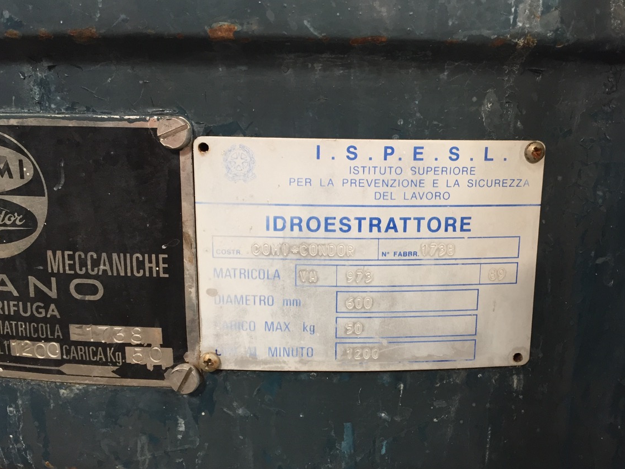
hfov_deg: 55.2
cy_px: 240
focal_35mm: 33
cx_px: 353
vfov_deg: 43.0
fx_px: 596
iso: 50
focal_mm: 4.15
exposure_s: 1/33
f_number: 2.2
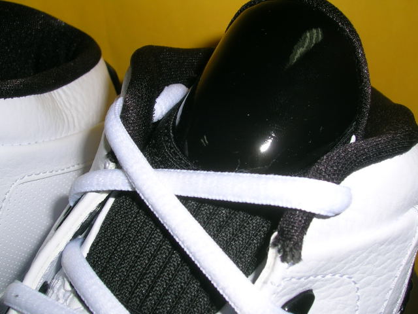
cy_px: 157
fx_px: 640
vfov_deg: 27.5
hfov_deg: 36.2
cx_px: 209
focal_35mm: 53
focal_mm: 8
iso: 50
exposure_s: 1/60.1
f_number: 5.5
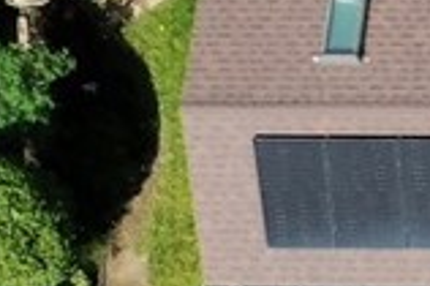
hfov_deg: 10.1
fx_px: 2172
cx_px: 966
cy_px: 519
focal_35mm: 182
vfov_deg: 7.3
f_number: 5.6
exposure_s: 1/500
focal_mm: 10.26
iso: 100
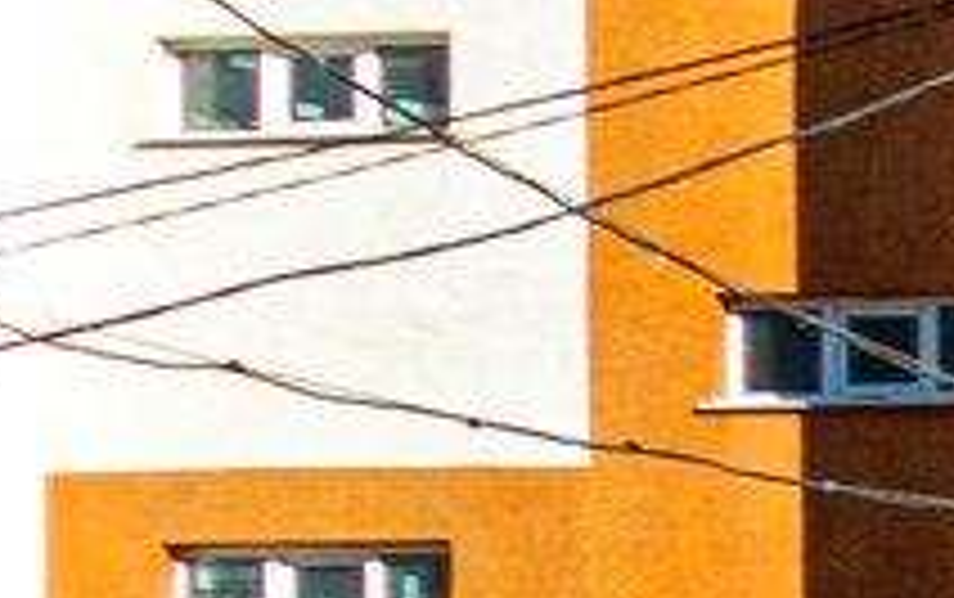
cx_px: 3339
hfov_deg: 7.7
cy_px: 1165
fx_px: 5622
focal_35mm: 216
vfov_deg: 6.0
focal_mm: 11.32
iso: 80
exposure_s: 1/1250
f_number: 3.2
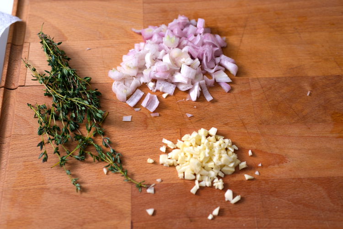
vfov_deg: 29.9
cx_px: 172
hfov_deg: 43.6
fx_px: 429
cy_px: 114
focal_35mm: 45
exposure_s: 1/52
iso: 125
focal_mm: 30
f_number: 2.8
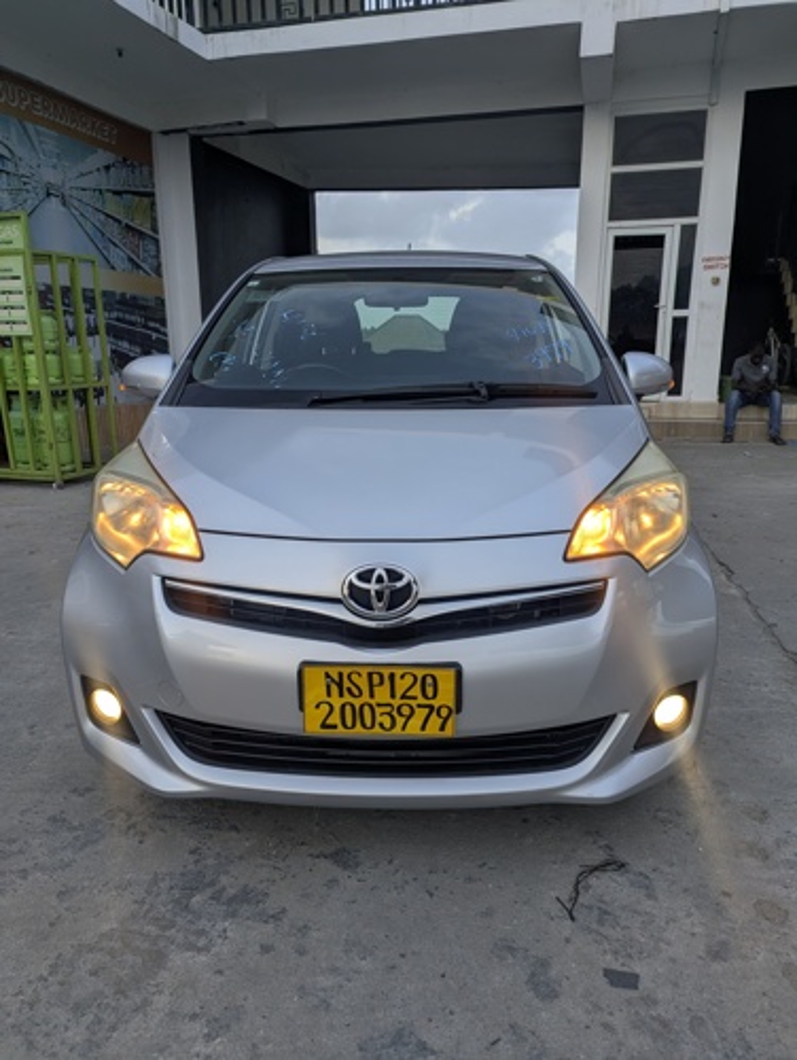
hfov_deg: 56.9
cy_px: 530
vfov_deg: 71.5
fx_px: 736
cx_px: 398
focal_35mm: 24
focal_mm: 6.81
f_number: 1.85
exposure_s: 1/237
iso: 41
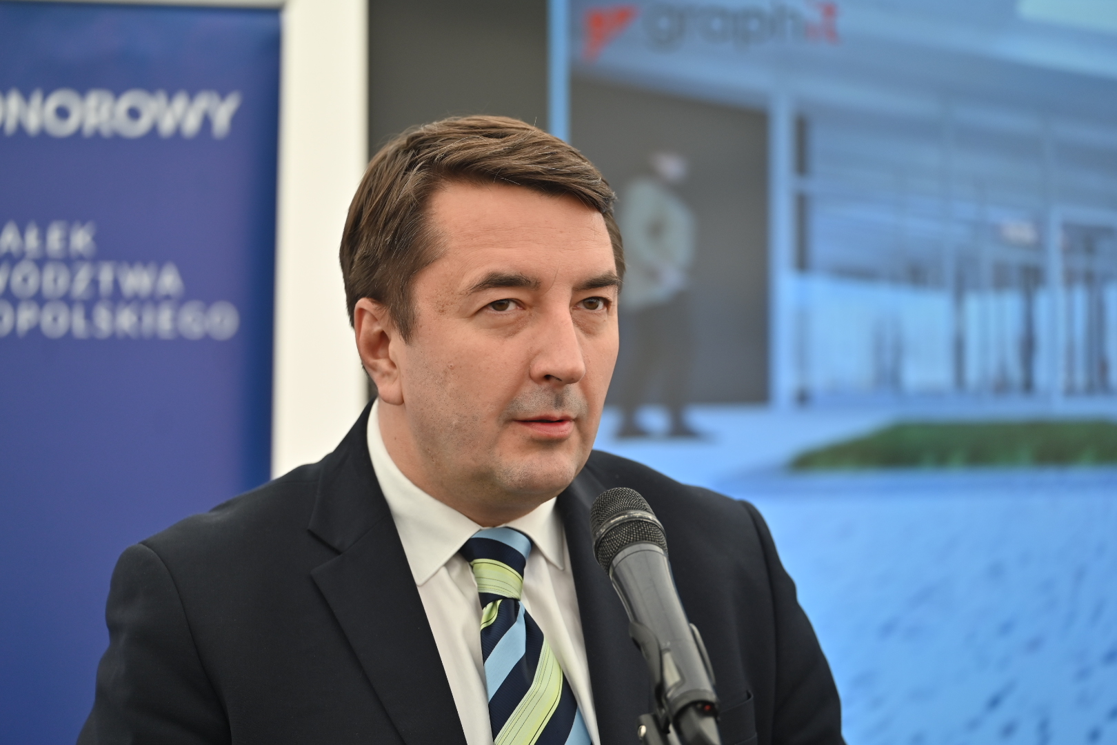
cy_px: 372
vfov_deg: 9.1
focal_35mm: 150
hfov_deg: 13.7
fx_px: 4654
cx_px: 558
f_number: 2.8
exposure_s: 1/250
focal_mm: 150
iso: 320
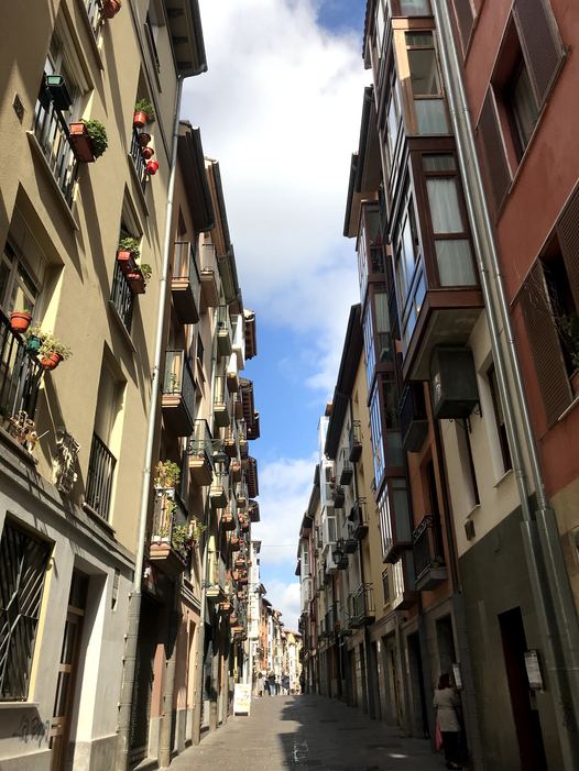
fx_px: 624
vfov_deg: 63.4
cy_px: 386
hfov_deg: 49.8
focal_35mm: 28
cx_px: 290
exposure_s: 1/2283
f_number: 1.8
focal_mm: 3.99
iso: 20
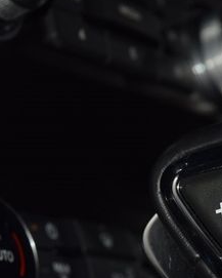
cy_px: 195
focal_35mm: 233
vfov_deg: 8.3
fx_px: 1913
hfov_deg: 6.6
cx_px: 228
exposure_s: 1/125
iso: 100
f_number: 8
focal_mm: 70
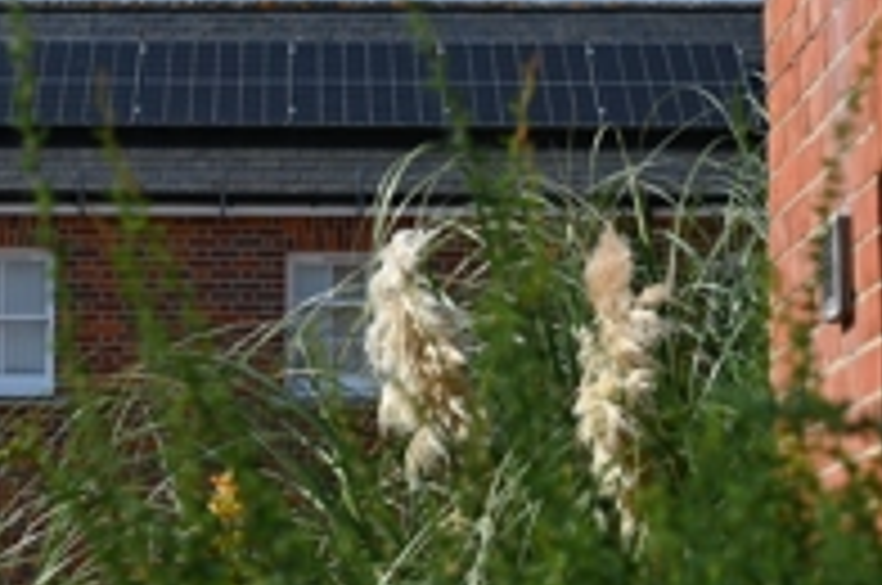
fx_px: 3718
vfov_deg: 8.9
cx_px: 223
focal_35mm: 152
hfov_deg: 13.5
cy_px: -29
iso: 100
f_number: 7.1
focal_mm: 70
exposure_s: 1/400
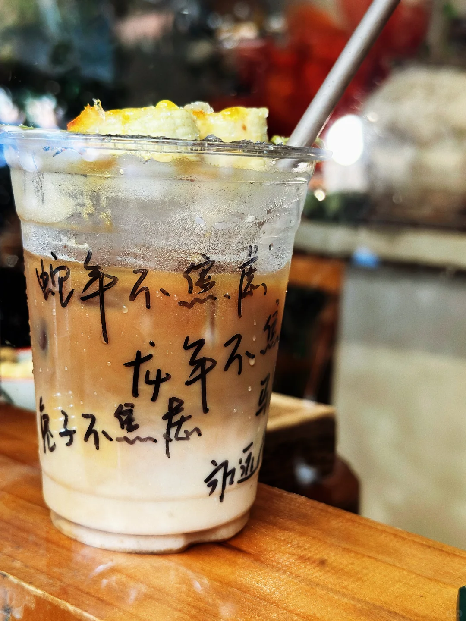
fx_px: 862
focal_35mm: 48
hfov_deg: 30.3
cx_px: 233
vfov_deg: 39.7
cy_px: 310
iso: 125
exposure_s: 1/121
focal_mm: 6.86
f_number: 1.78
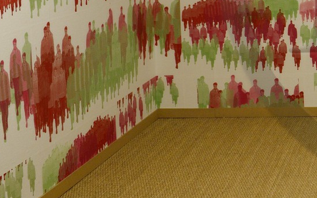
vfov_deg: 17.5
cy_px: -41
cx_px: 452
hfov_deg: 24.0
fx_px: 613
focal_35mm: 71
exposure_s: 1/20
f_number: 5.6
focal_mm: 24
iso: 1600
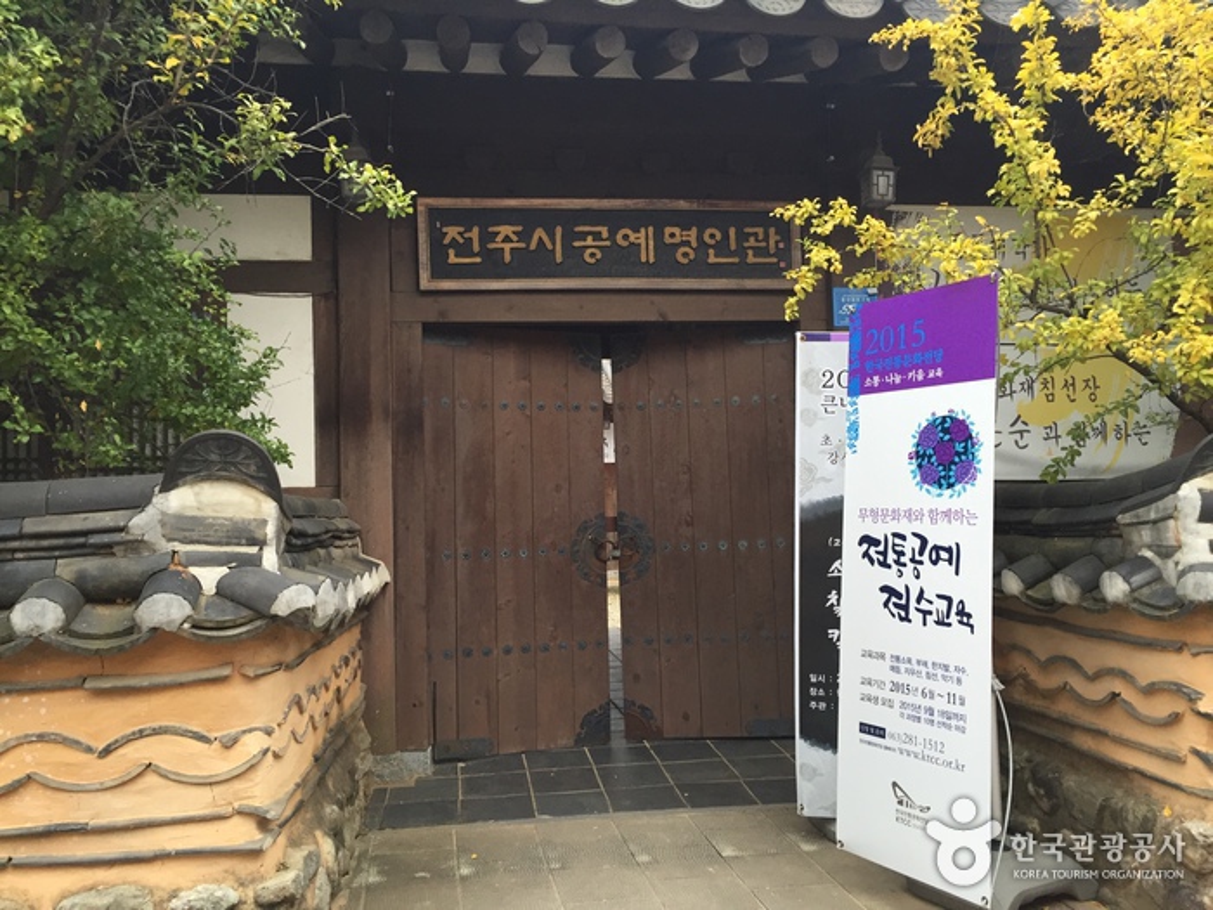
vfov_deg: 48.2
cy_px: 455
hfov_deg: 61.7
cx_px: 606
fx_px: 1016
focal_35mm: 29
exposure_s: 1/30
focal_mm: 4.15
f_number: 2.2
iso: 40
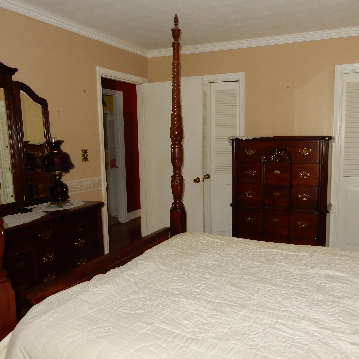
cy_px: 181
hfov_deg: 53.8
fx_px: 352
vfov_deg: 54.0
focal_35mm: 30
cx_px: 206
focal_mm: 4.5
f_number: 3.7
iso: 200
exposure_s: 1/30
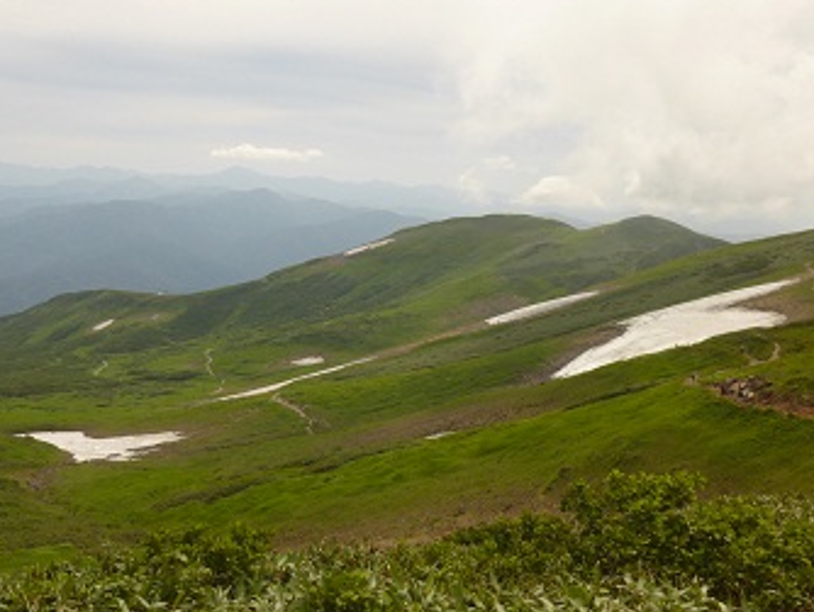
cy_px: 307
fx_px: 941
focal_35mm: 40
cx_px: 320
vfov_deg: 36.0
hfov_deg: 46.5
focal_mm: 5.2
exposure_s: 1/200
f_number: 9
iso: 100
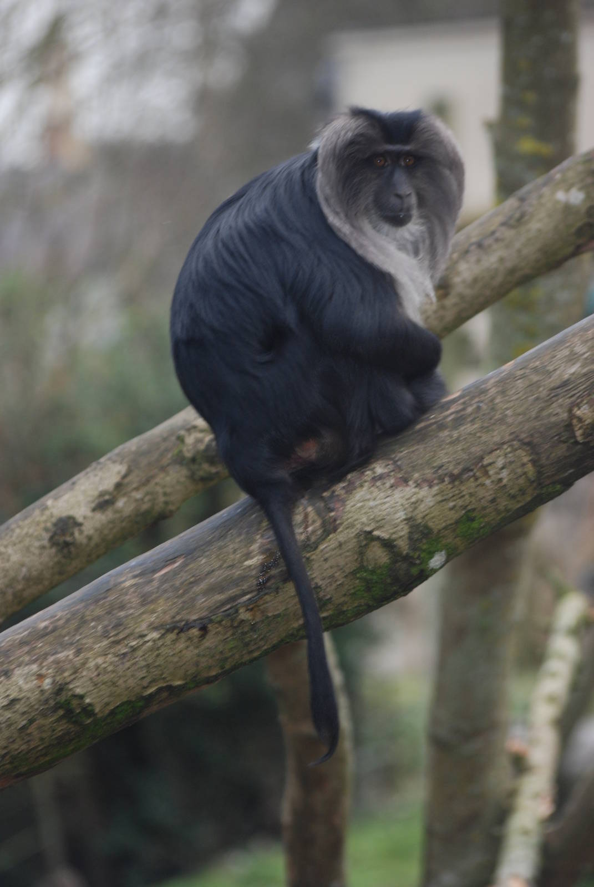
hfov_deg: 6.1
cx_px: 297
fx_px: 5553
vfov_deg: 9.1
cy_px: 444
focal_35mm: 225
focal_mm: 150
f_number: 4.5
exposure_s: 1/60
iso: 320
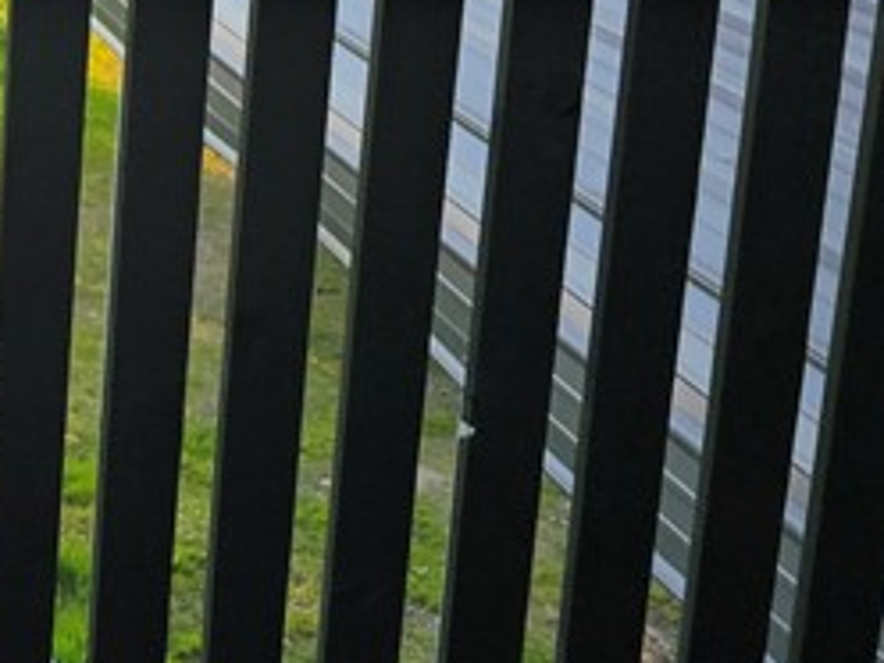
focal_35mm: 95
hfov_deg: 16.2
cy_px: 118
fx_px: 2426
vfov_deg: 15.4
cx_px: -852
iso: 25
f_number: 1.7
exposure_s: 1/180
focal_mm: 6.3
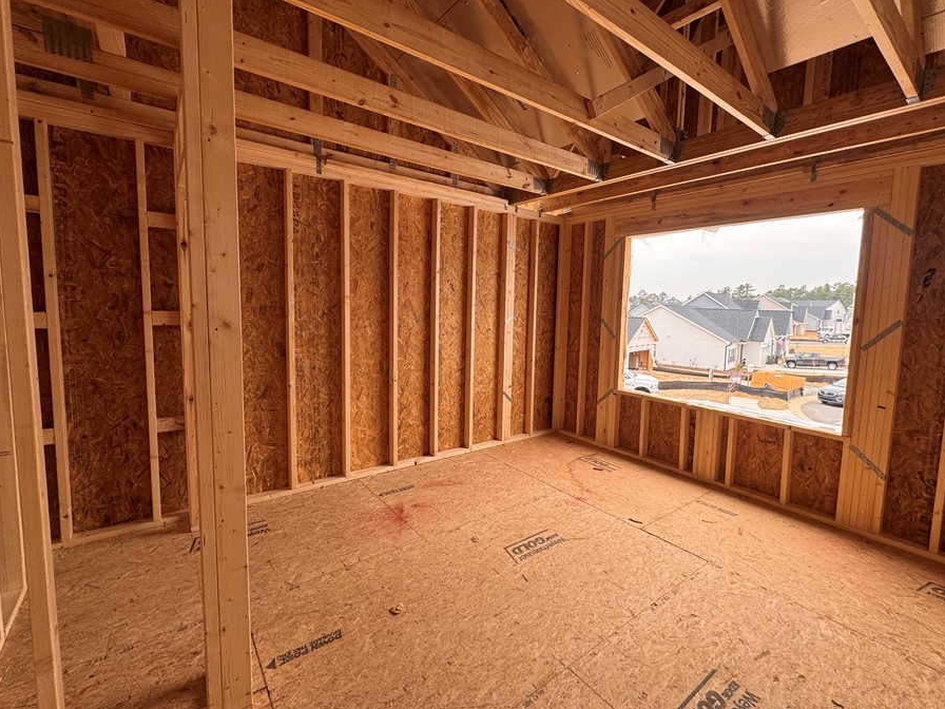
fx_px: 437
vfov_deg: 78.1
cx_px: 504
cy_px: 344
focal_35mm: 16
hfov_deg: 94.4
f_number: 2.2
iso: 40
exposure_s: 1/113
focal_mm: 2.22
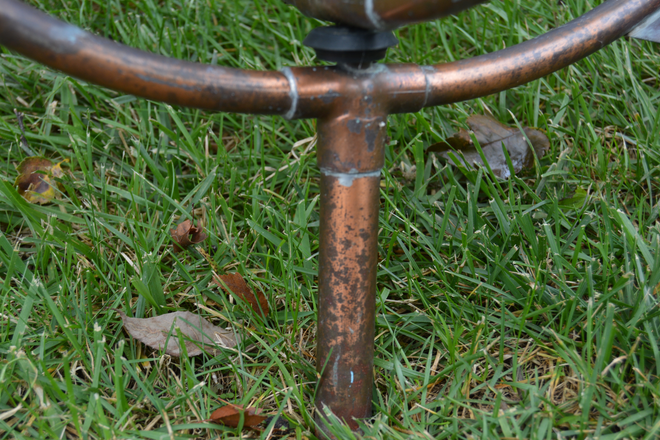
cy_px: 217
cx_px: 323
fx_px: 1063
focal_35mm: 58
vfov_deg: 23.4
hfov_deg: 34.5
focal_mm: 34
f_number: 5.6
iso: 220
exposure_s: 1/125
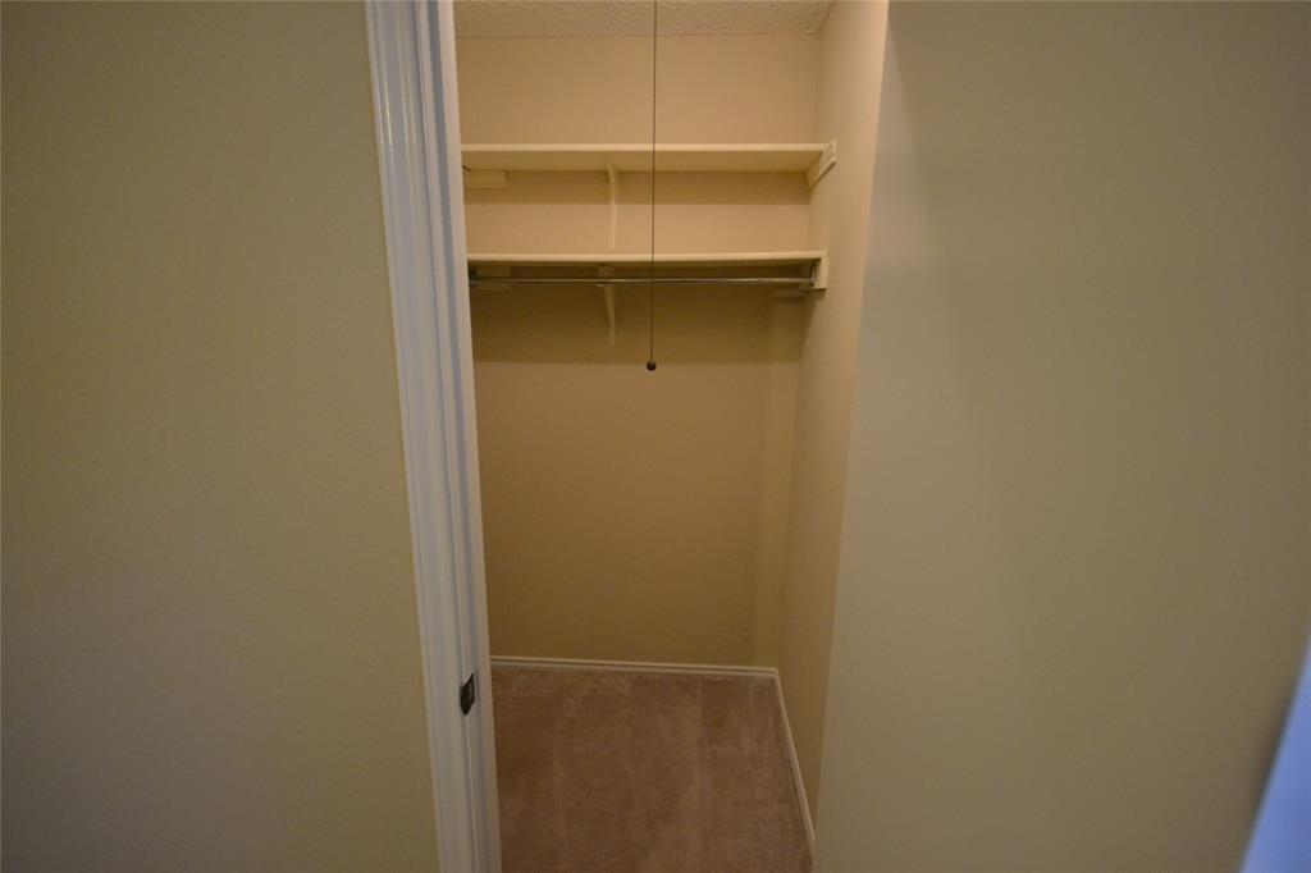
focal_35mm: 15
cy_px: 436
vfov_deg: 77.3
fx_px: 546
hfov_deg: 100.4
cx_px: 656
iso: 2200
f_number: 4
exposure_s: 1/60
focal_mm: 10
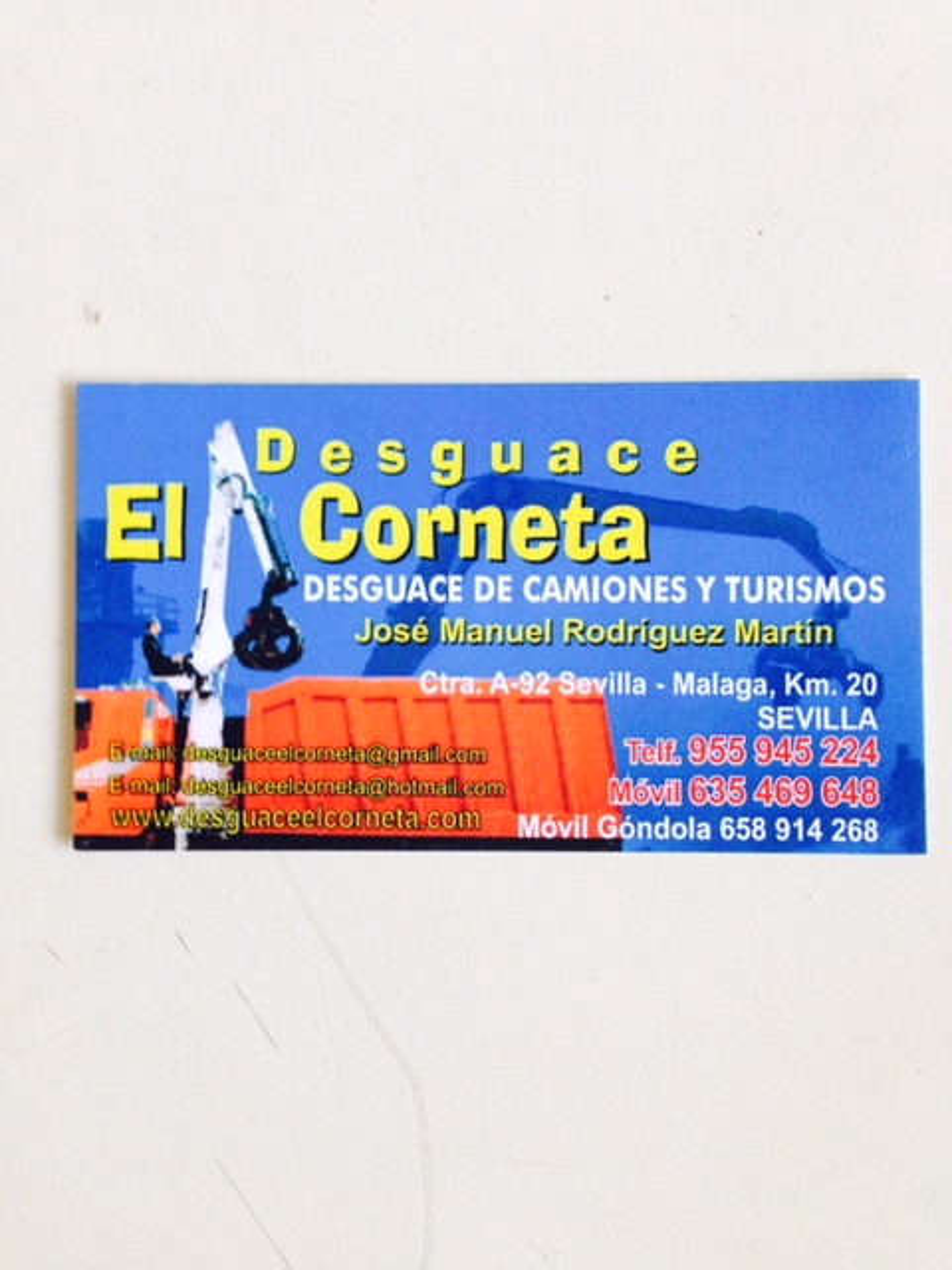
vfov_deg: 55.4
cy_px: 635
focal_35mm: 33
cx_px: 476
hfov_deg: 42.9
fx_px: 1210
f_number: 2.4
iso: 125
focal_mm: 4.12
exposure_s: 1/20
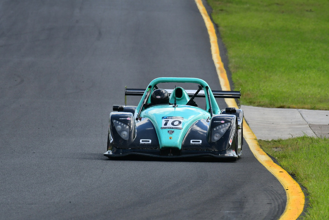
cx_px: 164
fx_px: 6856
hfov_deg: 2.7
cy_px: 110
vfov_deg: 1.8
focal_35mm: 750
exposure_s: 1/640
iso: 800
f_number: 11
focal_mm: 500
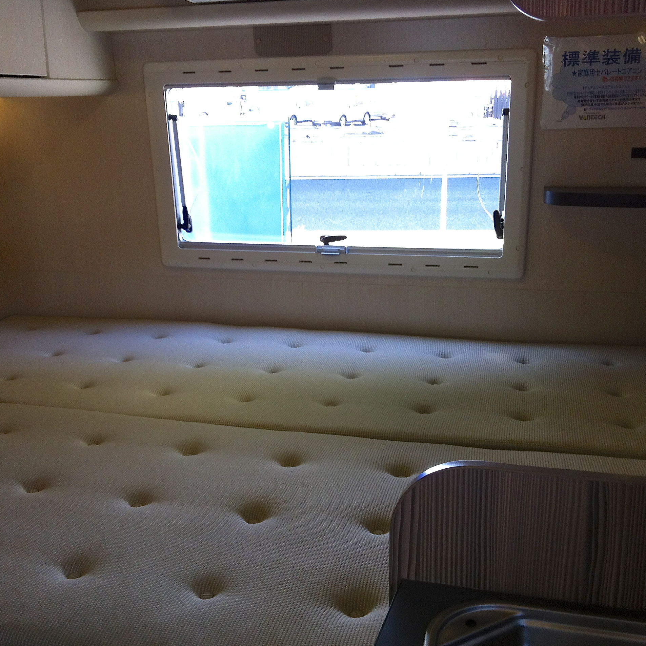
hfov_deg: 40.0
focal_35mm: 42
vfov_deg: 40.0
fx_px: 887
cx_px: 290
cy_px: 324
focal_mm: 3.85
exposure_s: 1/60
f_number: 2.8
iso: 100
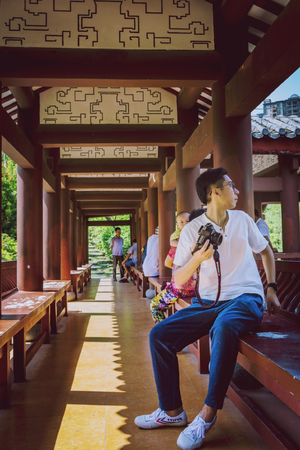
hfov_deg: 36.9
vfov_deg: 53.1
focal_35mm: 36
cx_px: 150
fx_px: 450
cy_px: 225
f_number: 5.6
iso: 100
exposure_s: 1/80
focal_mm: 24
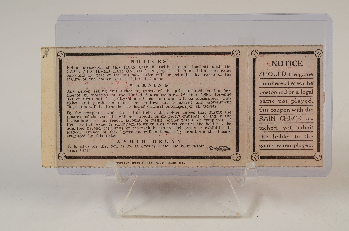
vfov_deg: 23.7
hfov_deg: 35.1
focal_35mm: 57
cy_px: 116
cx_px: 174
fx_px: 551
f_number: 14
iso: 200
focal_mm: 38
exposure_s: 1/160
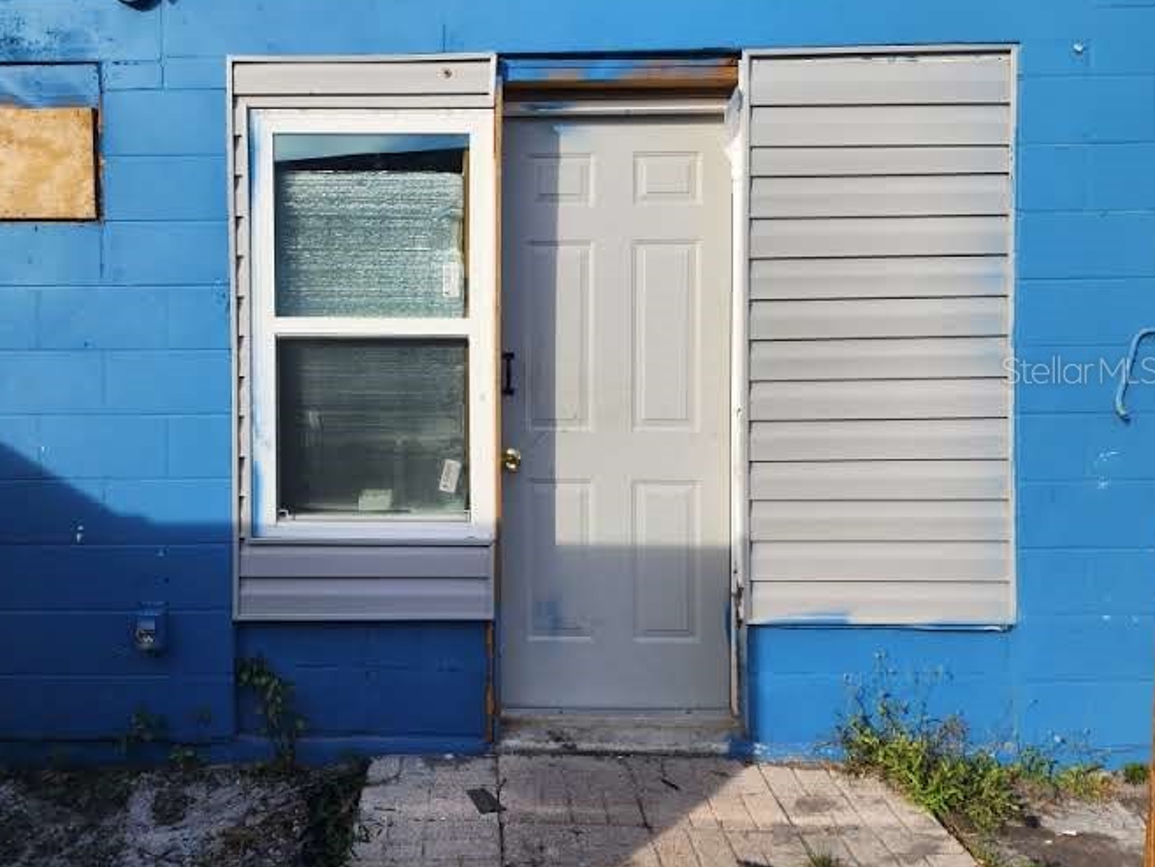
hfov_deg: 62.9
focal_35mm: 28
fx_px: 934
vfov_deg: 49.6
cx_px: 464
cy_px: 369
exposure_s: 1/556
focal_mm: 6.4
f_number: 1.8
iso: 12
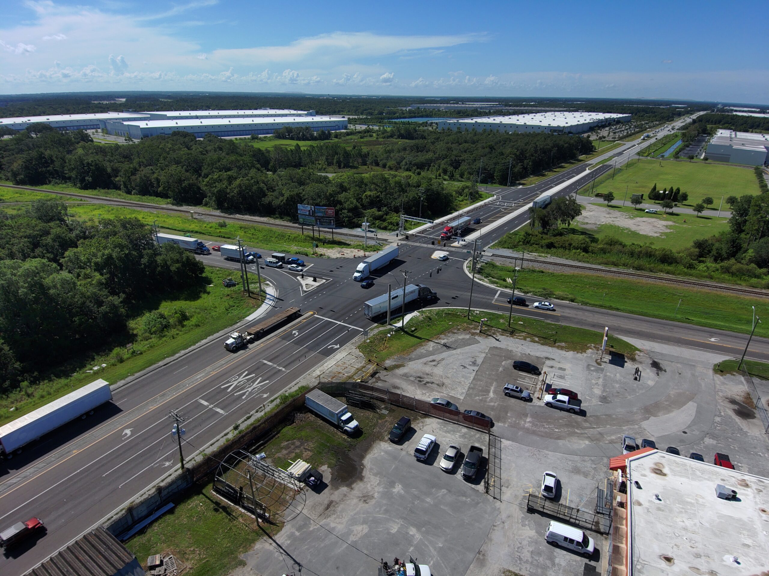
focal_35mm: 21
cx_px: 384
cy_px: 288
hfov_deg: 79.0
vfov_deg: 63.4
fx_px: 466
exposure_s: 1/250
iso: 100
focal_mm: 3.7
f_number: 2.8
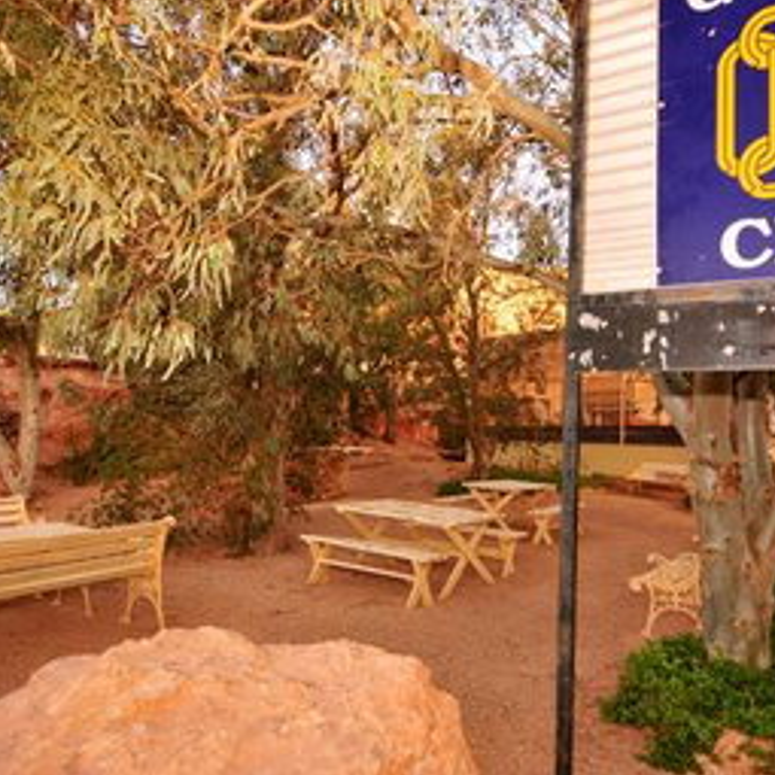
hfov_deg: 64.9
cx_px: 422
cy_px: 363
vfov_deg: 65.0
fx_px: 608
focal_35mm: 24
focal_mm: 10
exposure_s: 1/160
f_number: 5
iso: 250
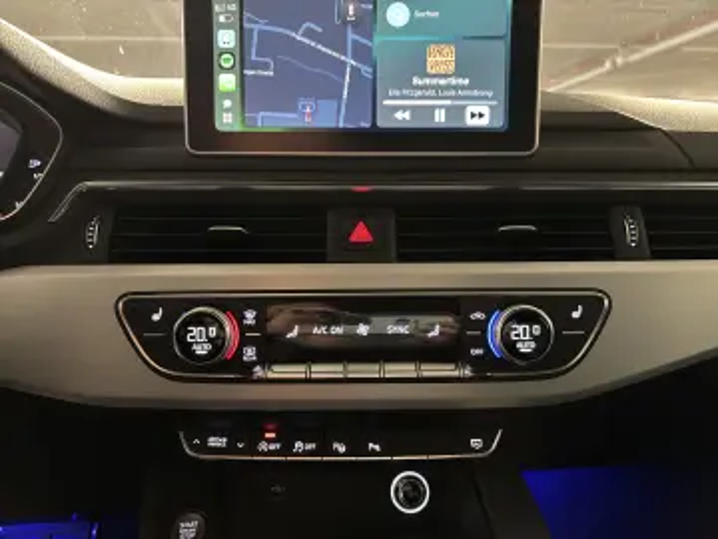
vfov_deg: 53.1
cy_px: 270
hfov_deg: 67.3
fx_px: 539
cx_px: 359
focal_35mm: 26
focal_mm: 5.96
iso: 640
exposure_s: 1/25
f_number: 1.6
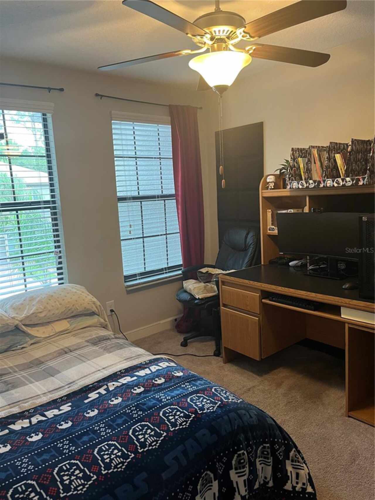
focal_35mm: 26
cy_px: 250
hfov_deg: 53.1
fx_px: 375
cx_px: 188
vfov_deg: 67.3
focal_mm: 5.1
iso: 250
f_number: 1.6
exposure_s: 1/60
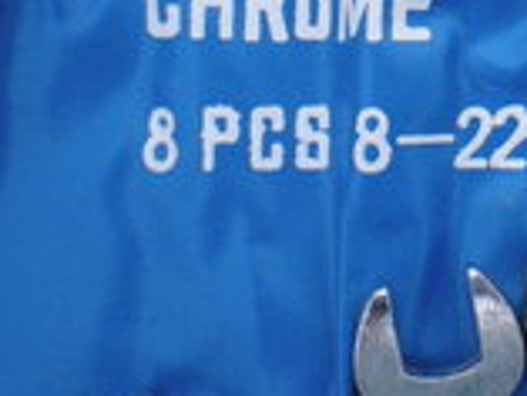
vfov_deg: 14.8
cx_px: 561
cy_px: -57
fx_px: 1478
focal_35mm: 97
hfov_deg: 19.5
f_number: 4.6
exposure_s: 1/146
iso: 400
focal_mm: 6.3
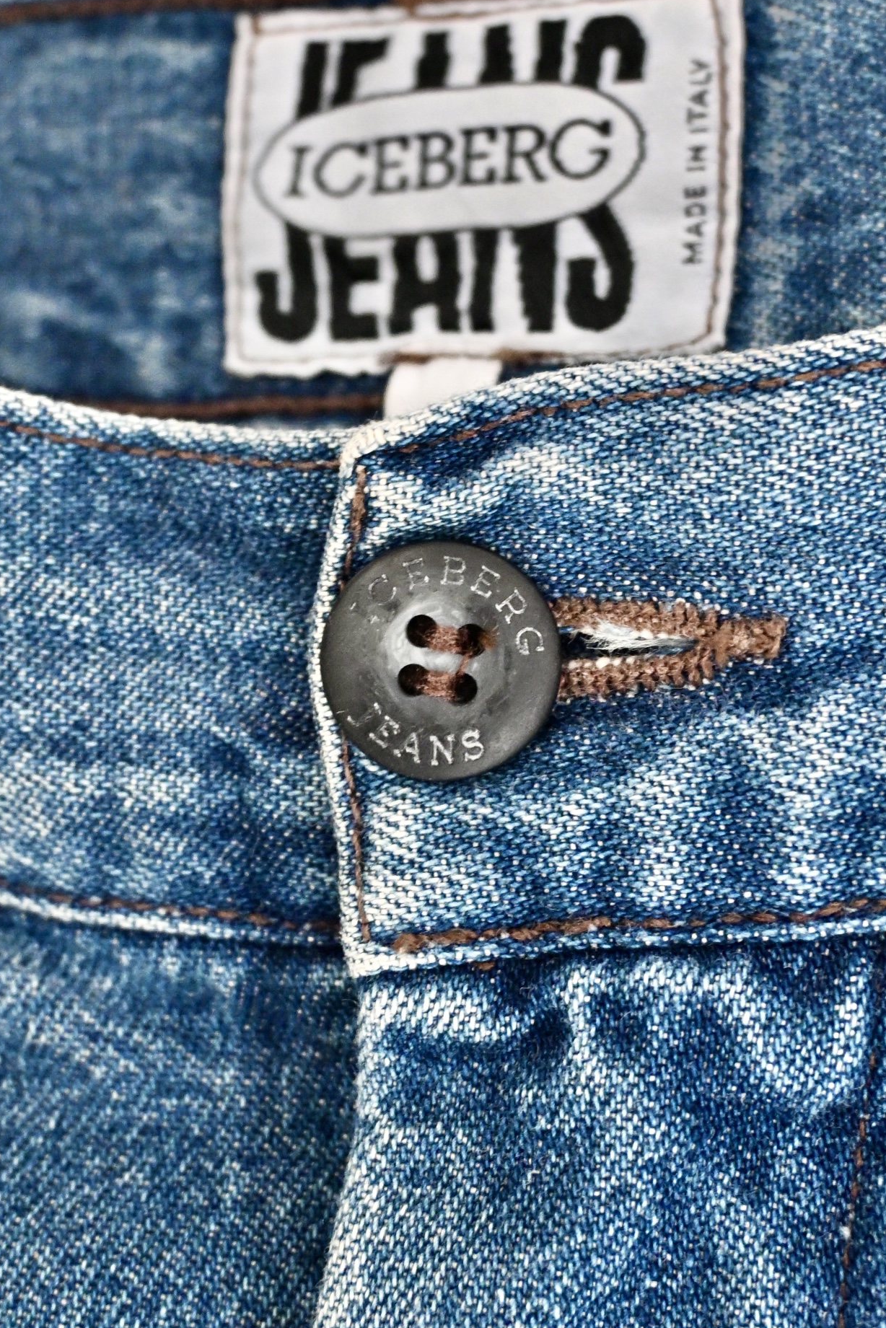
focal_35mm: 42
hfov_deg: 31.9
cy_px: 619
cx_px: 472
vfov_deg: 46.4
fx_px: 1550
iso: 1600
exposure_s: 1/30
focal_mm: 26
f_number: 5
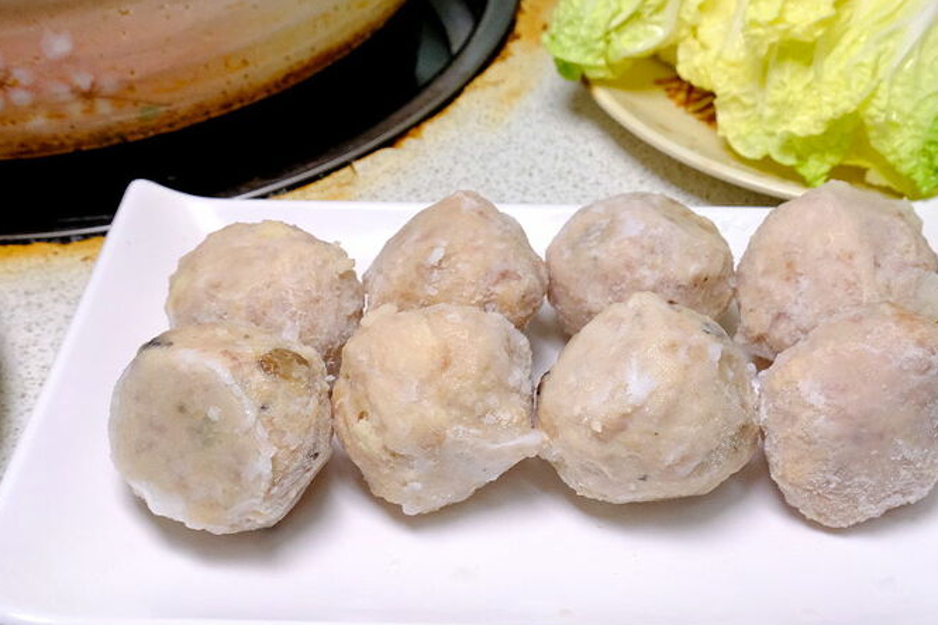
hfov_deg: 51.7
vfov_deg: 35.9
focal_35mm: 37
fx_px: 964
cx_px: 532
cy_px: 341
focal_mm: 19.6
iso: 3200
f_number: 8
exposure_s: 1/100
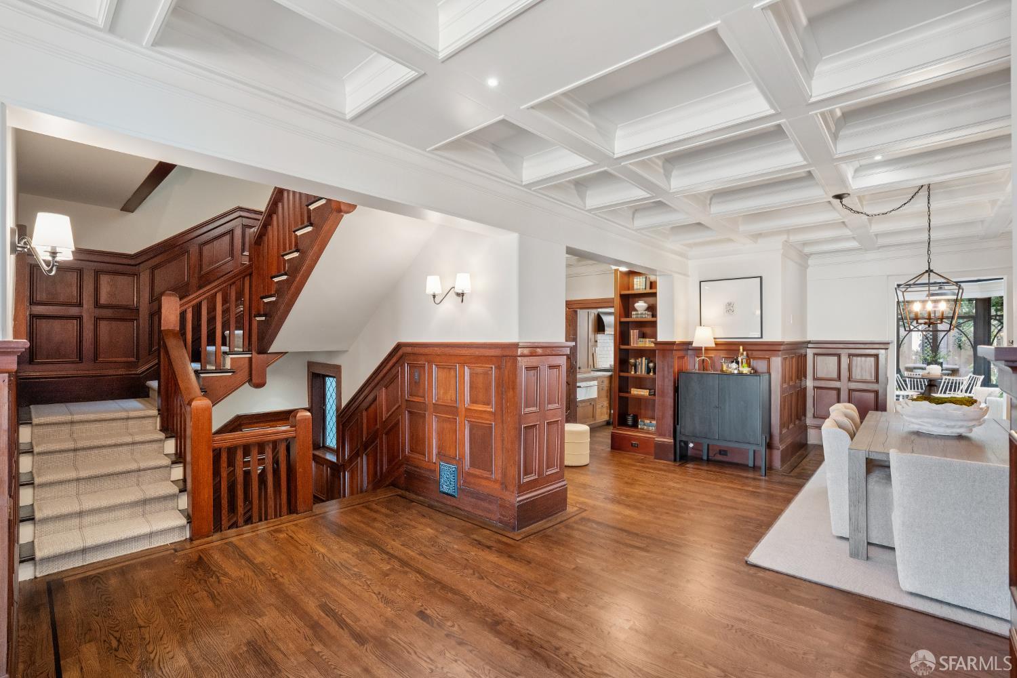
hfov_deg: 96.7
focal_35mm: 16
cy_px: 339
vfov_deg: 73.7
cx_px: 508
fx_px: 452
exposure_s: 1/50
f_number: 7.1
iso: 1600
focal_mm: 16
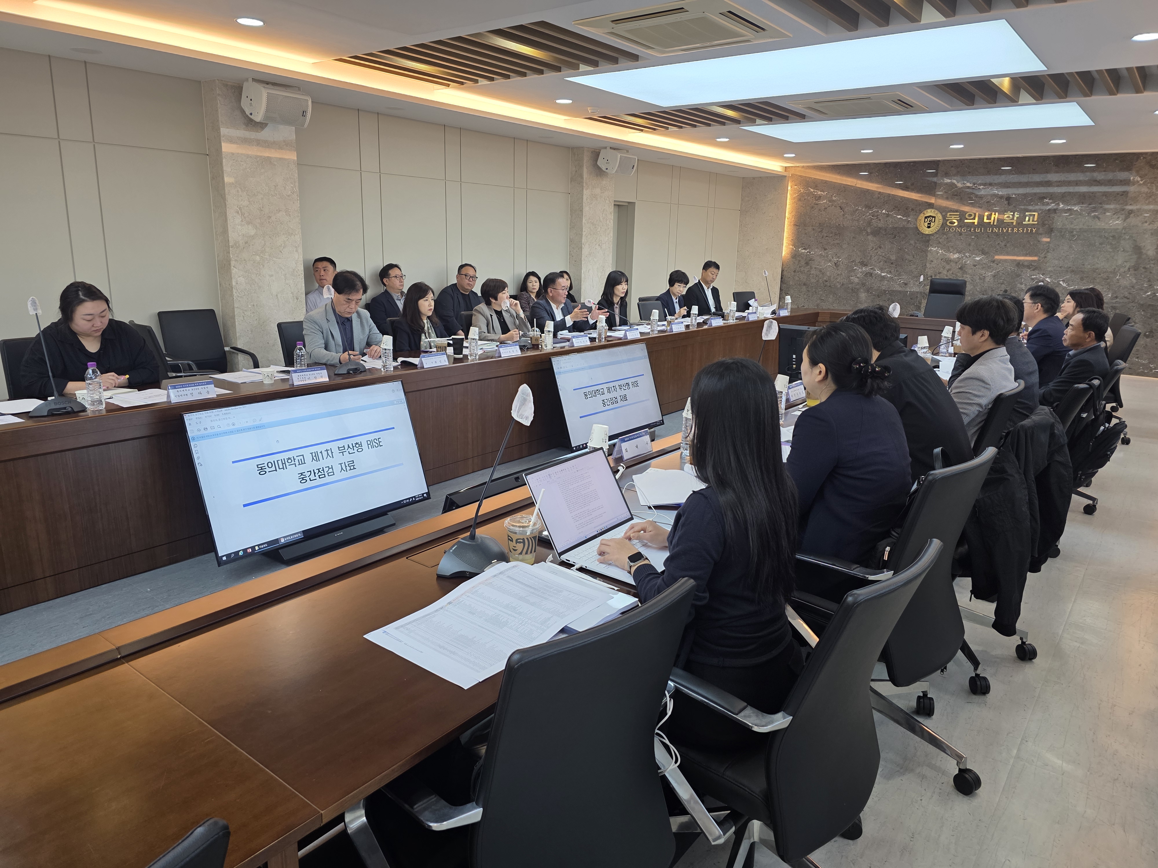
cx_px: 579
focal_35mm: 23
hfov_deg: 73.9
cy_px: 434
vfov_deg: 58.9
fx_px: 769
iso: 125
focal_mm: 6.3
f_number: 1.7
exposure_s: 1/120
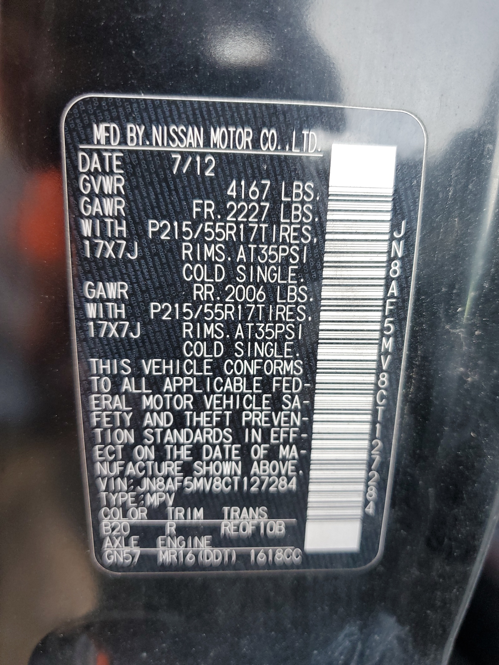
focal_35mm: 26
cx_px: 250
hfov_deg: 53.1
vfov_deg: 67.3
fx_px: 500
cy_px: 332
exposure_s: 1/120
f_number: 1.5
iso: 77
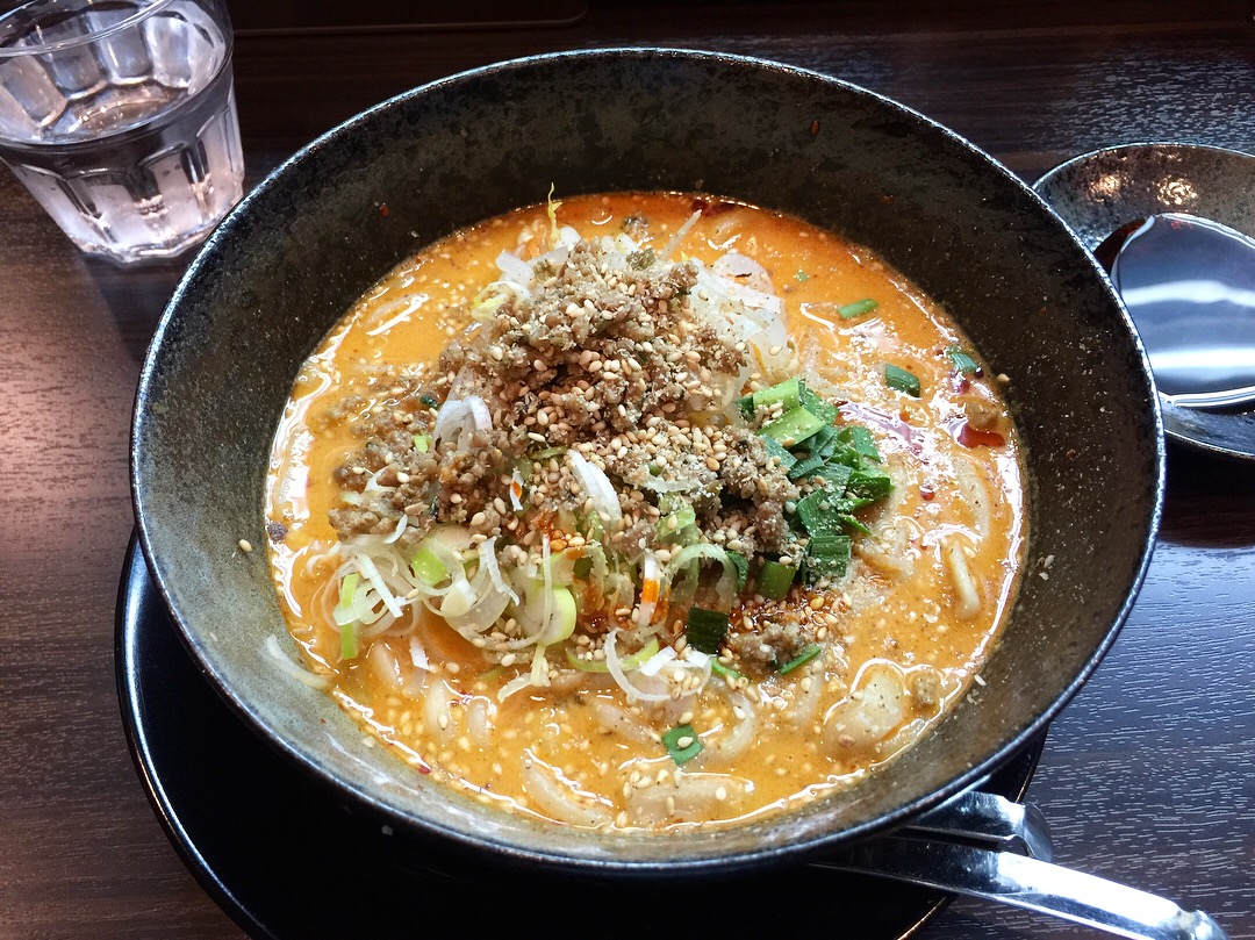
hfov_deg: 61.7
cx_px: 628
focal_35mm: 29
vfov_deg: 48.2
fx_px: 1051
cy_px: 470
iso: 64
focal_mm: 4.15
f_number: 2.2
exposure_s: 1/15
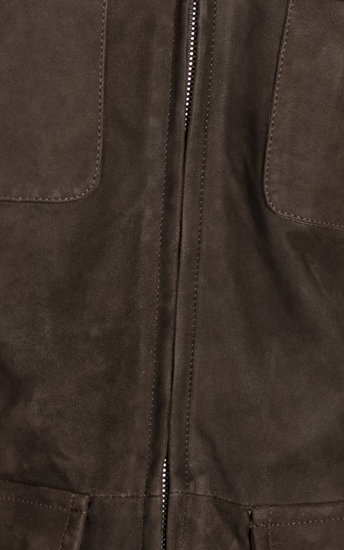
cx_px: 158
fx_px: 3570
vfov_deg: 8.8
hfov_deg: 5.5
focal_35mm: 238
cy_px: 119
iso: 64
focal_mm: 50
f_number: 6.3
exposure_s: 1/160
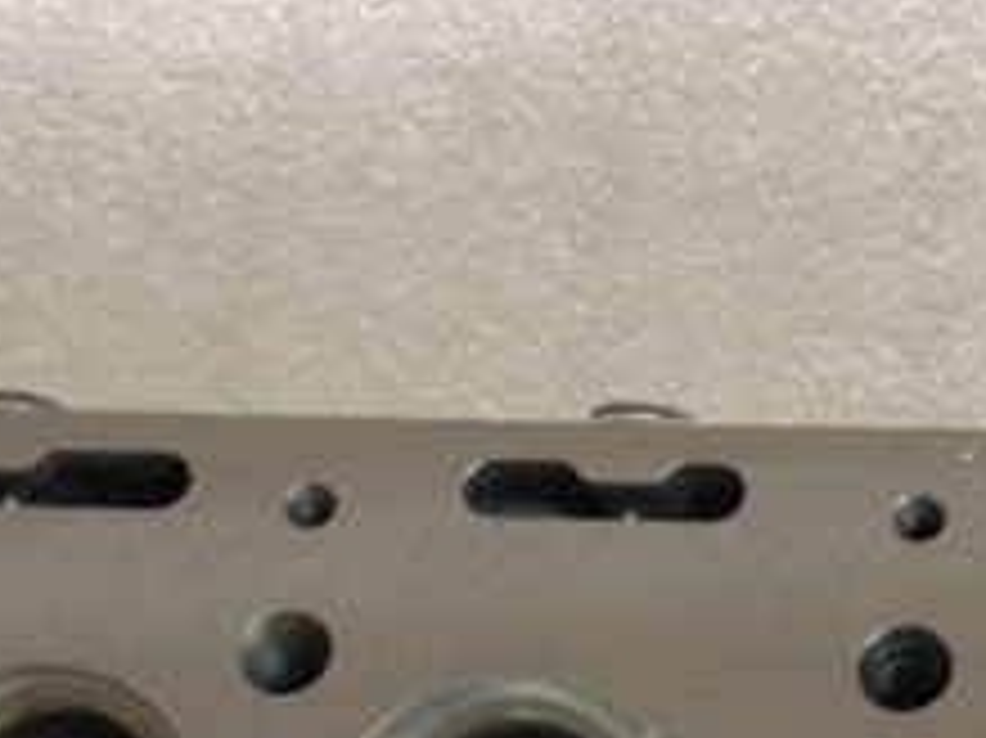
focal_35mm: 128
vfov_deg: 11.0
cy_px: 1192
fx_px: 3644
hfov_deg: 14.9
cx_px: 1153
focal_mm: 4.28
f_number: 2.4
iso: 250
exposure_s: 1/20
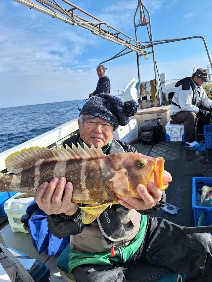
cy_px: 141
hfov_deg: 58.9
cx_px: 106
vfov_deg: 73.9
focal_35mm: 23
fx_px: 188
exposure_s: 1/2342
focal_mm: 5.54
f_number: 1.8
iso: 40
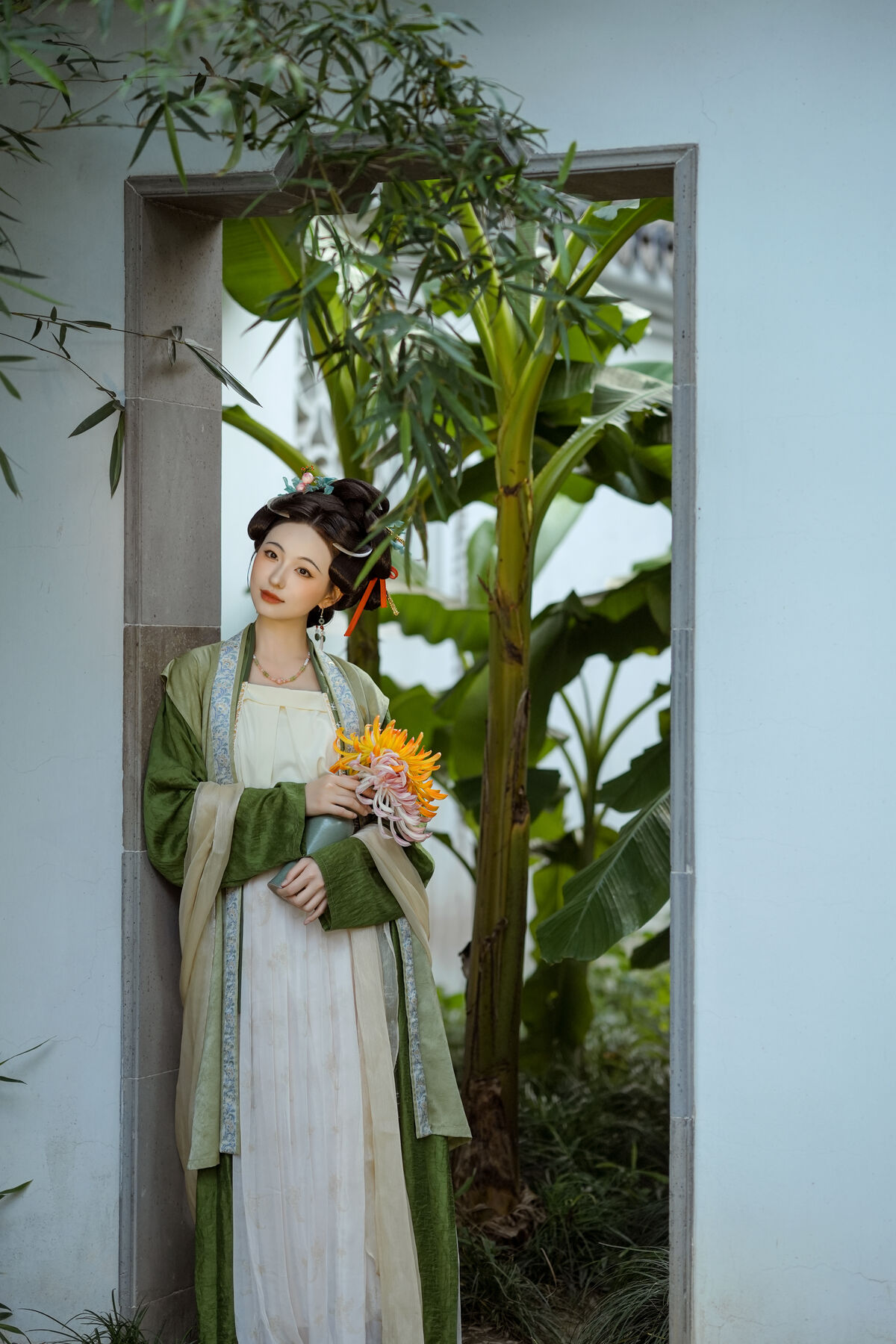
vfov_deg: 23.9
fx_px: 3173
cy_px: 672
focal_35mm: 85
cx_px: 448
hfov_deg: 16.1
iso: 640
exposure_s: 1/640
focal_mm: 85
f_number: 1.8
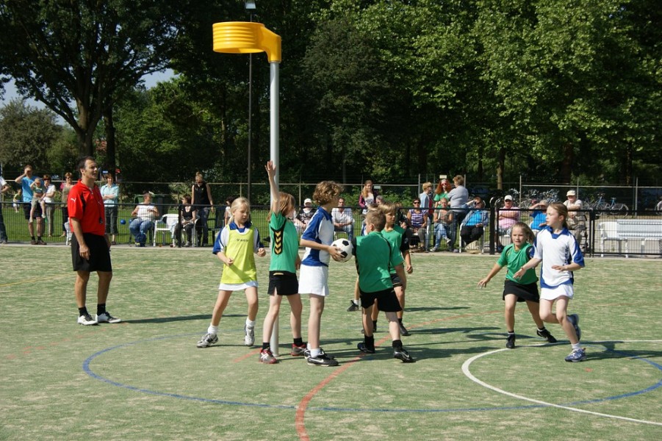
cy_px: 220
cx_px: 331
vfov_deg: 20.1
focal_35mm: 68
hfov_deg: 29.9
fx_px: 1241
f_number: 6.3
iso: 100
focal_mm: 45
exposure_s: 1/500
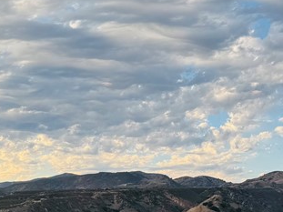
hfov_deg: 24.6
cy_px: 243
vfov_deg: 17.9
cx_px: 197
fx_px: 646
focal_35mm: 79
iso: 80
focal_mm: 6.76
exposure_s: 1/1193
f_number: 1.78
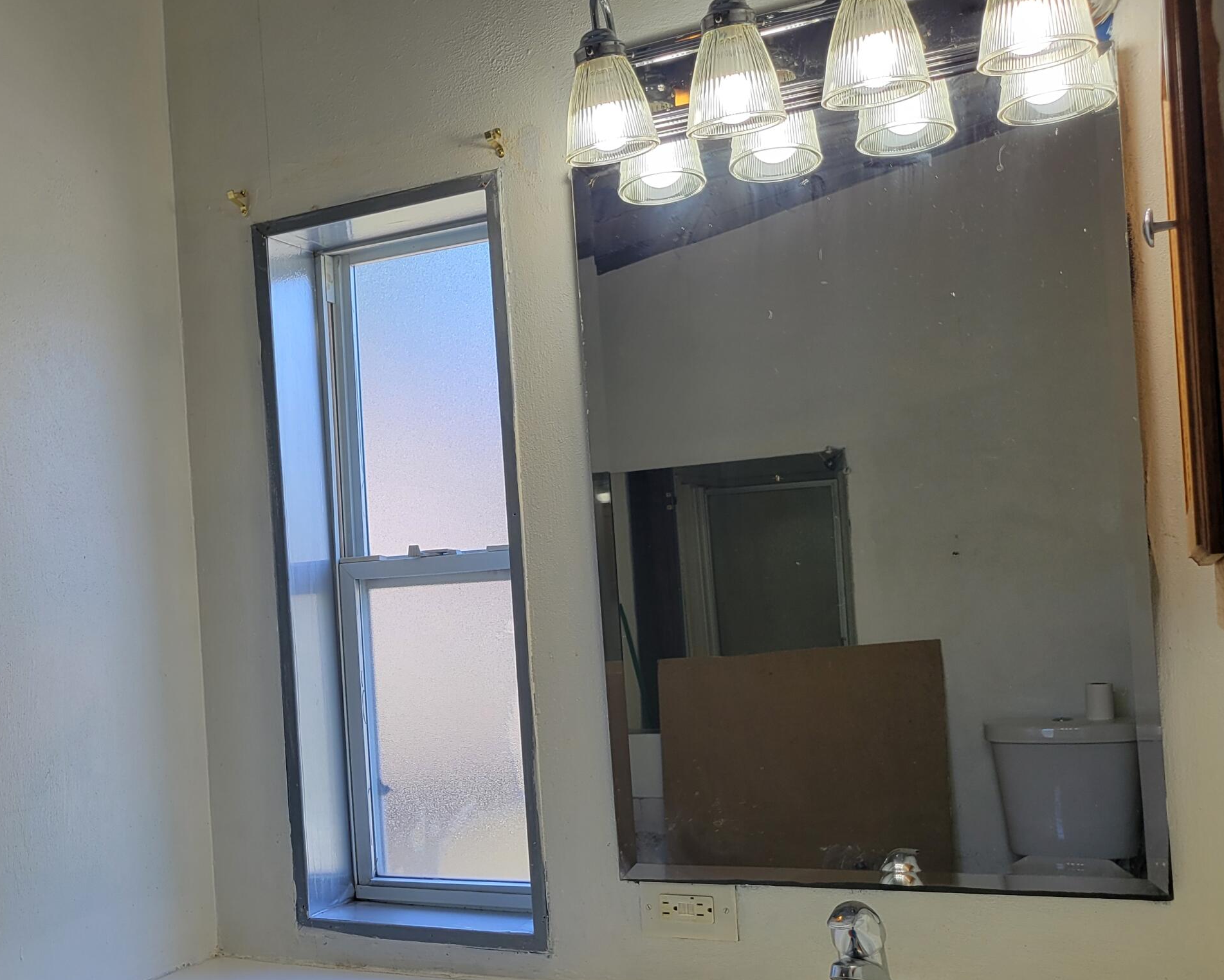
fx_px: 1449
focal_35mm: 40
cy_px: 598
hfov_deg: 44.8
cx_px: 361
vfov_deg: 37.2
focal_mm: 5.4
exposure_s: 1/165
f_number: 1.8
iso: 40
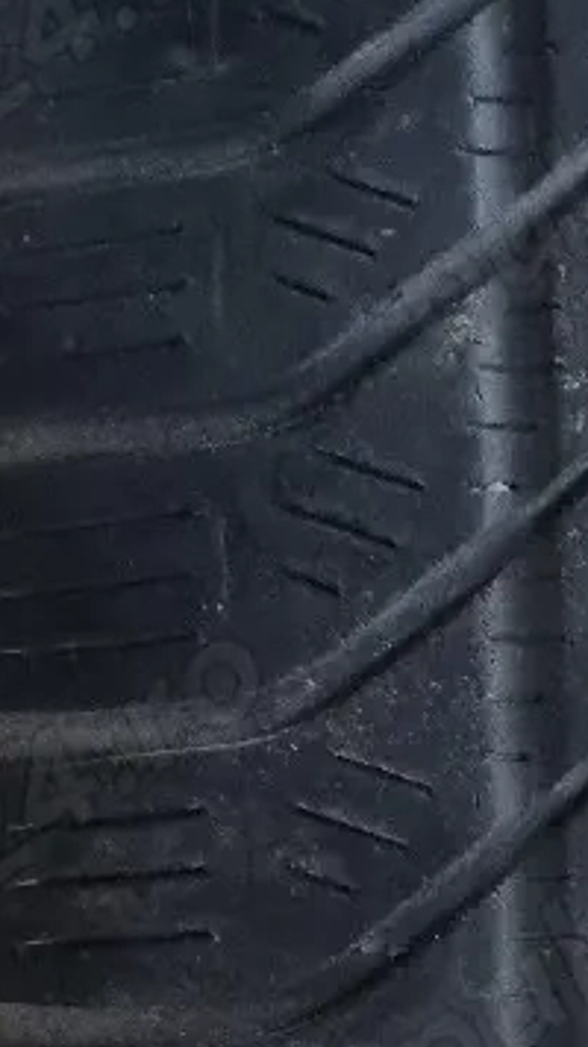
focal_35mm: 106
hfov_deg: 11.0
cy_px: 987
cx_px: 903
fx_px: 2941
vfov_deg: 19.7
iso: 640
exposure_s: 1/50
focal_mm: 5.4
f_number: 1.8
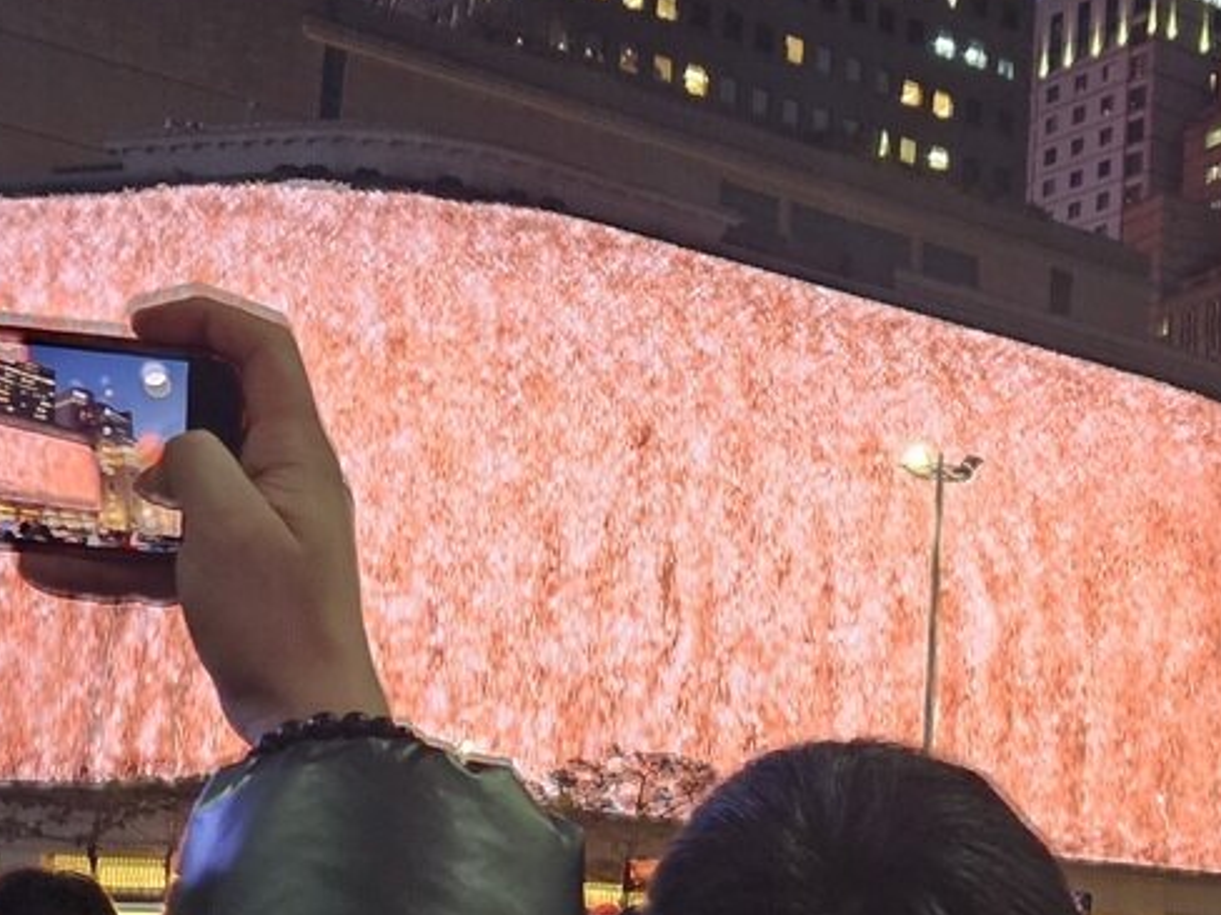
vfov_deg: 22.0
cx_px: 1153
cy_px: 715
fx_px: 2328
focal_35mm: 66
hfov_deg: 28.0
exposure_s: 1/120
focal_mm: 5.4
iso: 1000
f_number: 1.8
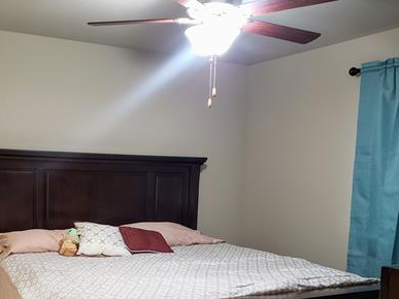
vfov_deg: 32.9
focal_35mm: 43
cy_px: 225
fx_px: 495
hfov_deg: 43.7
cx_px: 163
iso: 250
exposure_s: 1/24
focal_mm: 4.3
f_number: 1.5
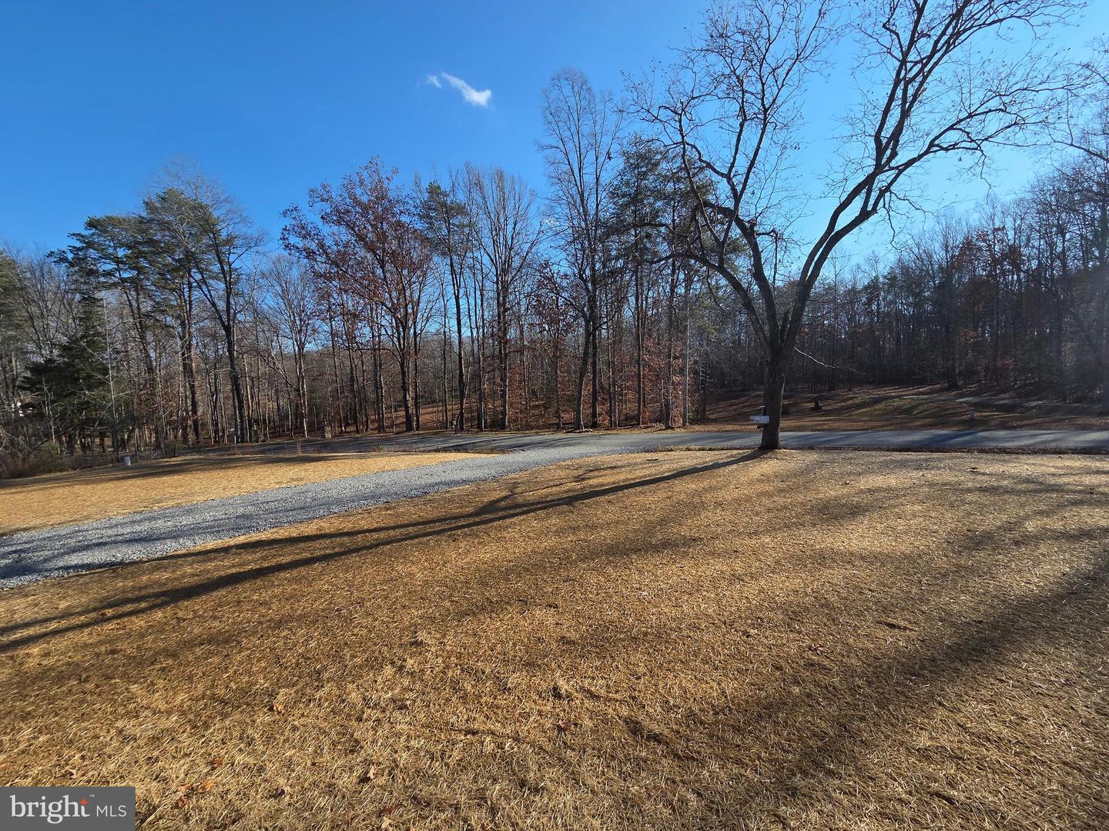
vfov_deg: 89.9
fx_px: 416
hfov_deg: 106.2
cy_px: 416
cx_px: 554
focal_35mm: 13
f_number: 2.2
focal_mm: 2.2
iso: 50
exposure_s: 1/1521
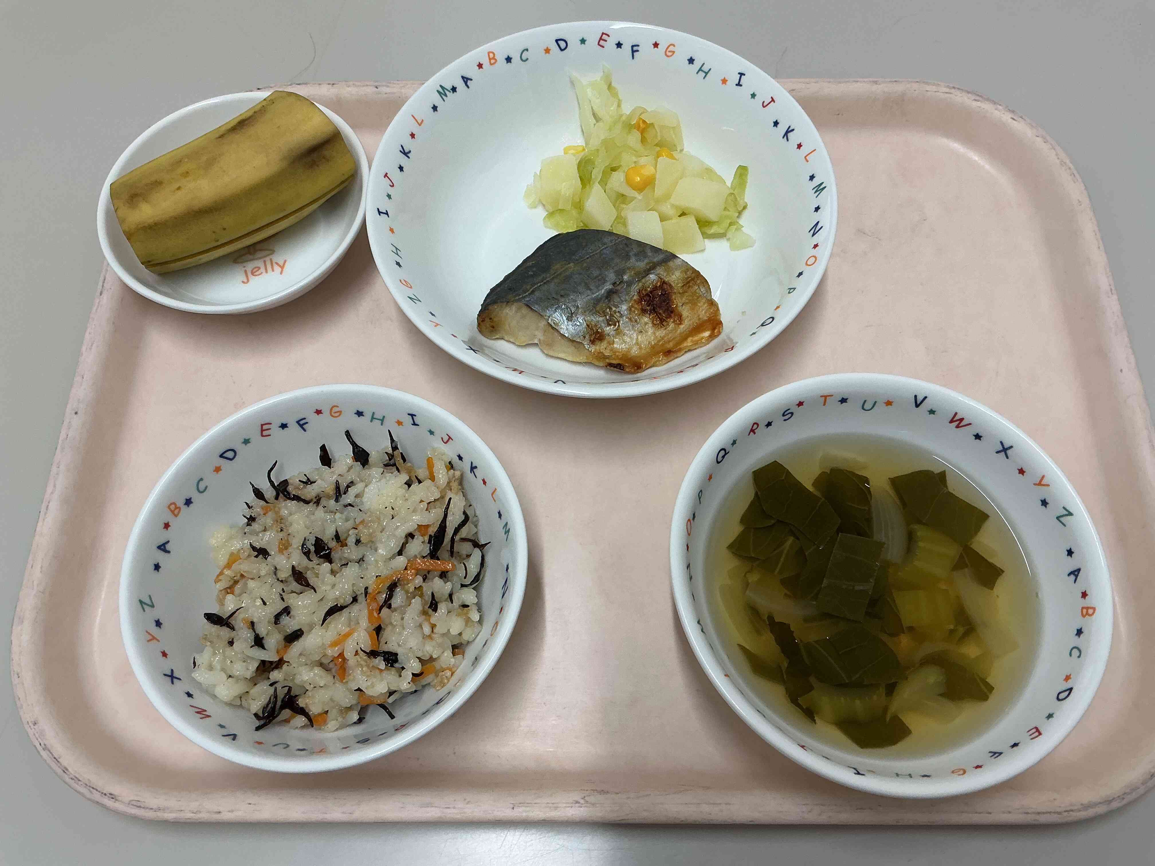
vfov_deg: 48.2
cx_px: 578
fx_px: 968
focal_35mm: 29
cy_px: 433
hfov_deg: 61.7
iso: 64
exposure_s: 1/120
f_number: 1.8
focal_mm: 3
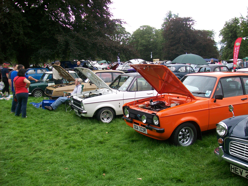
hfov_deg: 51.4
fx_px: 258
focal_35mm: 36
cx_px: 124
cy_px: 93
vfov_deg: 39.7
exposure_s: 1/250
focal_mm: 6
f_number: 2.7
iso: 64
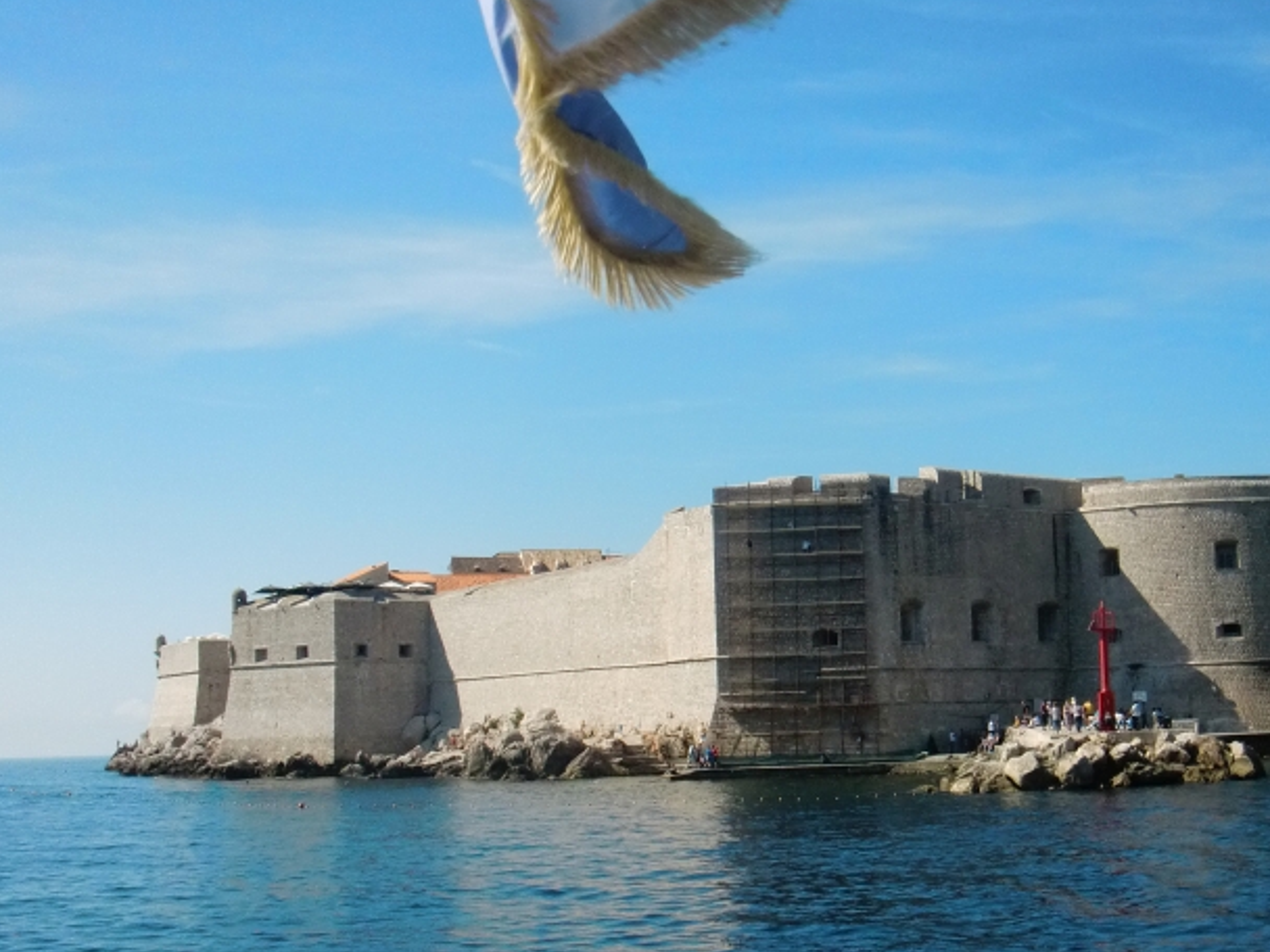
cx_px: 827
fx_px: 1834
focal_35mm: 50
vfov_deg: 29.1
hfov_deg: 37.8
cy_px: 557
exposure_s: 1/500
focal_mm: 6.66
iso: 200
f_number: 8.9
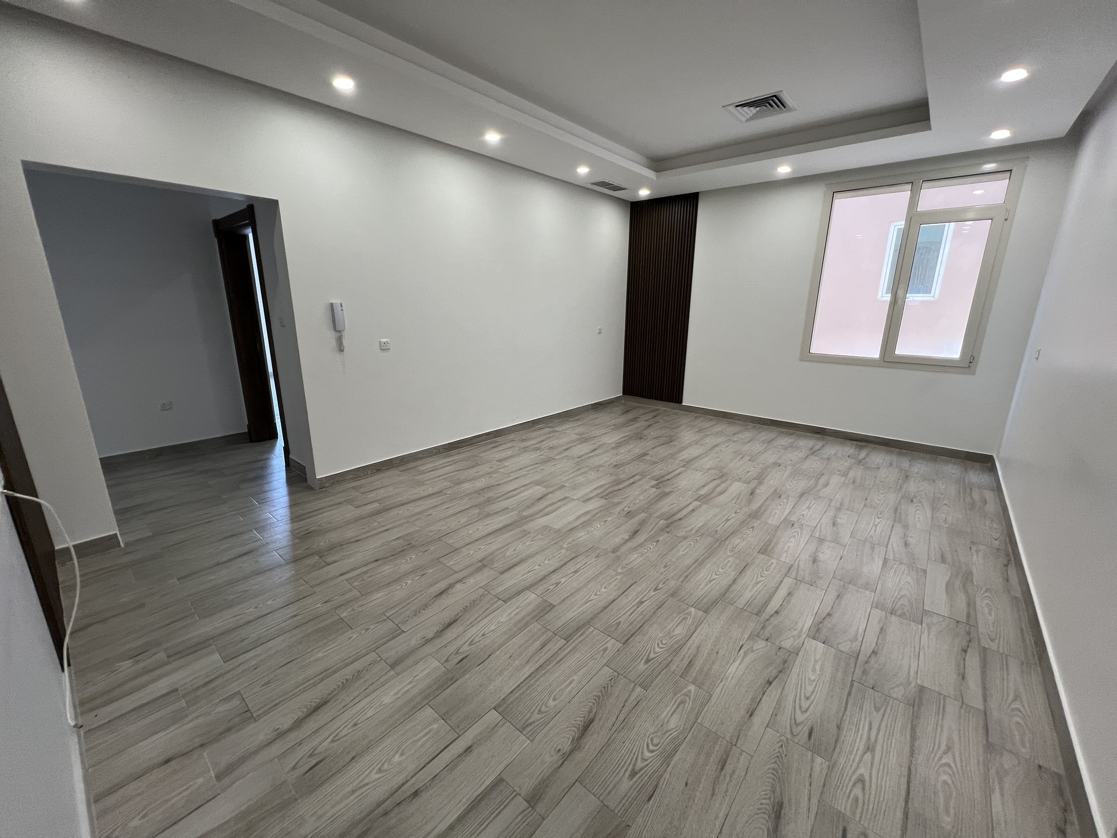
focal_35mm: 13
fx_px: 419
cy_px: 419
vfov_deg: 89.9
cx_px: 558
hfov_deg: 106.2
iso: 160
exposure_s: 1/100
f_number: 1.8
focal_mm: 1.57
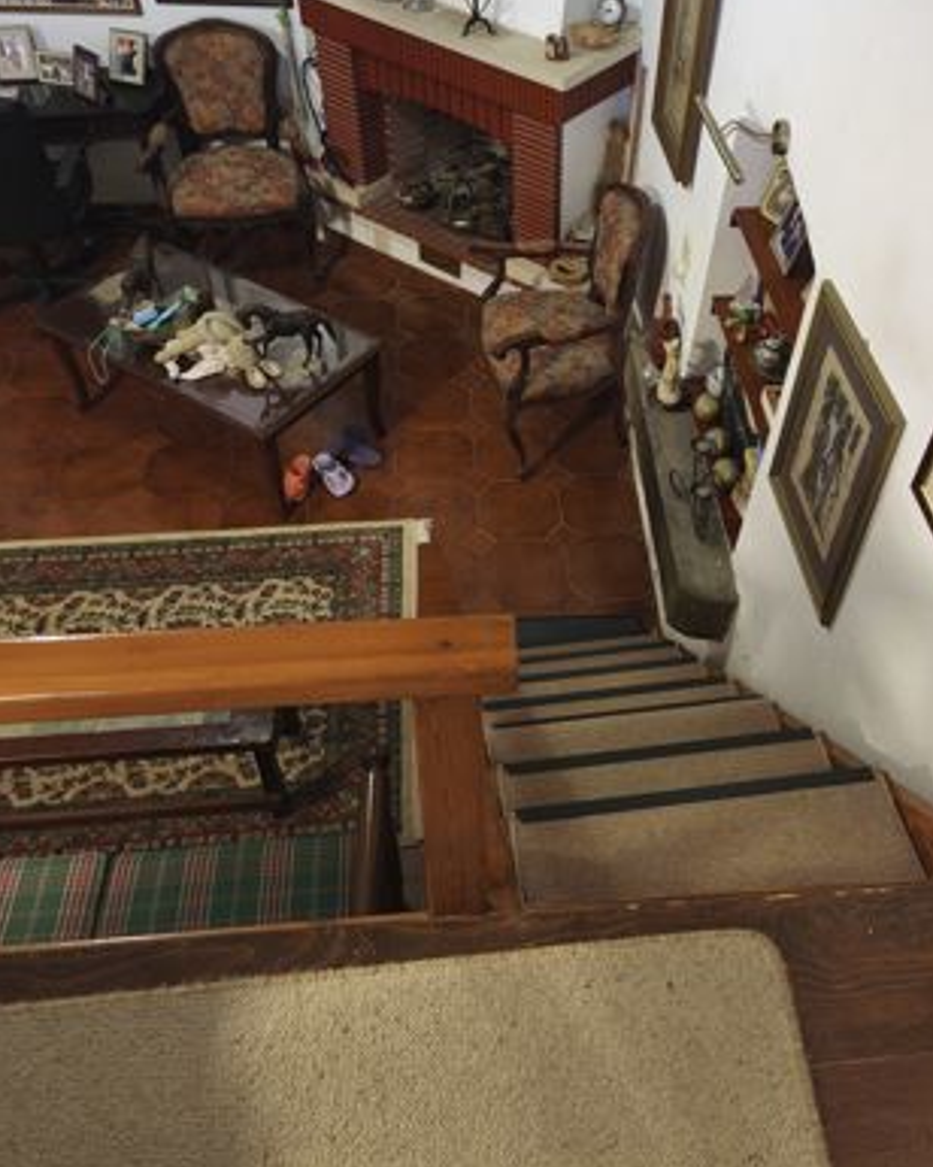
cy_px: 479
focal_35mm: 31
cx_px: 592
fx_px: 1070
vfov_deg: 56.8
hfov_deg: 46.6
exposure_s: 1/33.3
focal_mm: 5.35
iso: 1250
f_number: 1.7
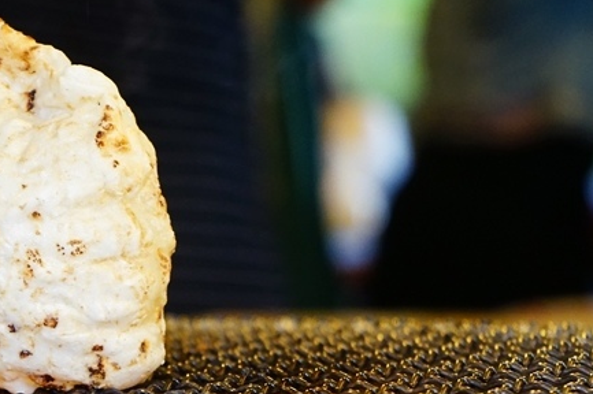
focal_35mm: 122
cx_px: 126
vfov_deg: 11.2
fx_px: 2008
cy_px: 333
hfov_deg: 16.7
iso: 3200
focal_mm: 66
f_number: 5.6
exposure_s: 1/80
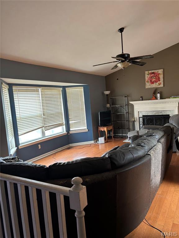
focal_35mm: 26
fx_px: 179
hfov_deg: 53.1
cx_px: 90
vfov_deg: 67.3
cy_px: 119
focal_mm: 5.96
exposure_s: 1/60
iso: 200
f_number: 1.6
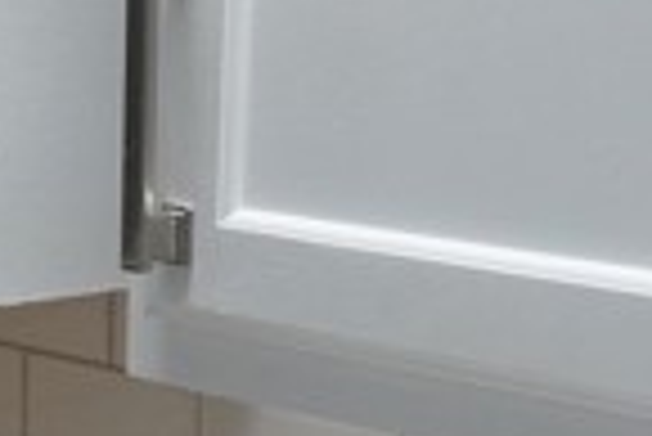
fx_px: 2393
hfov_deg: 15.4
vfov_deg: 10.0
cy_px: 703
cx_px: 117
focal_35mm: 132
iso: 1250
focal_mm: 20
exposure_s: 1/160
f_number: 4
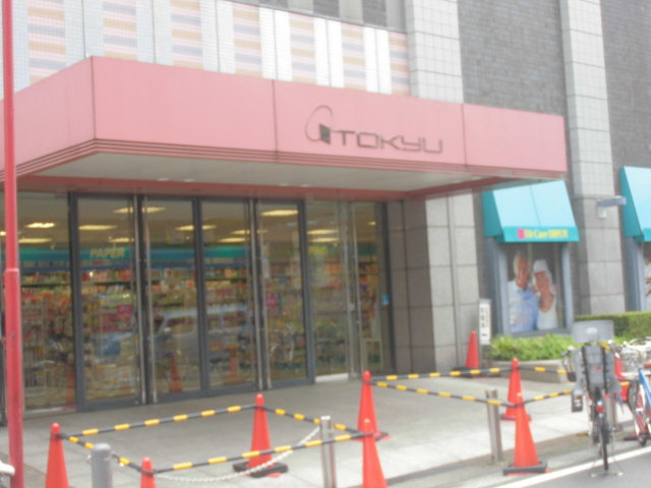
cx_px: 326
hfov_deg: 38.9
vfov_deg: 29.7
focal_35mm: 49
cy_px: 244
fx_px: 922
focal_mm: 8.9
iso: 100
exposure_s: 1/80
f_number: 4.8
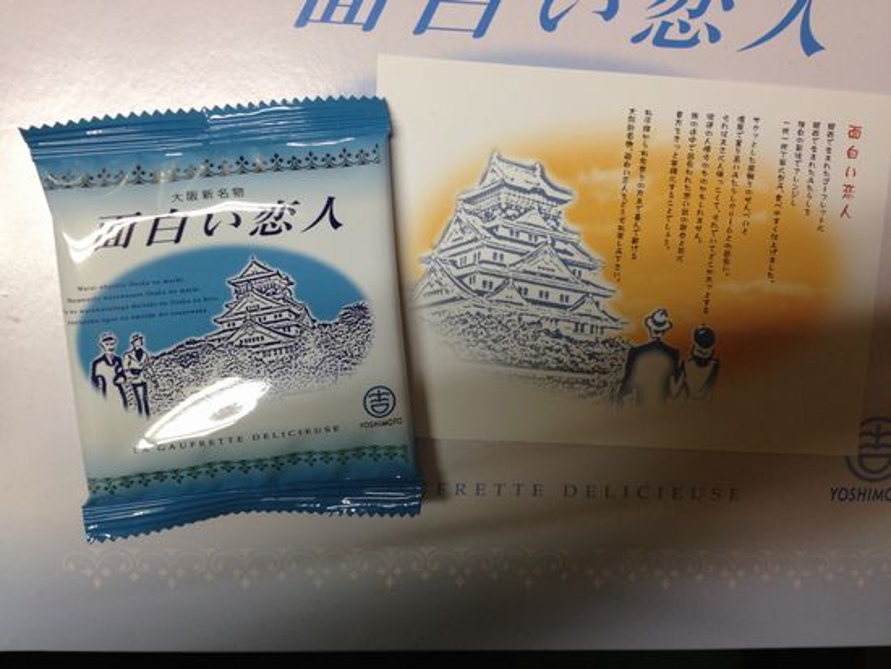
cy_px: 334
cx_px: 446
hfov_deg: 52.6
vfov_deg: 40.7
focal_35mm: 35
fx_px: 901
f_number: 2.4
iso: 64
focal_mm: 4.28
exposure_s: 1/20
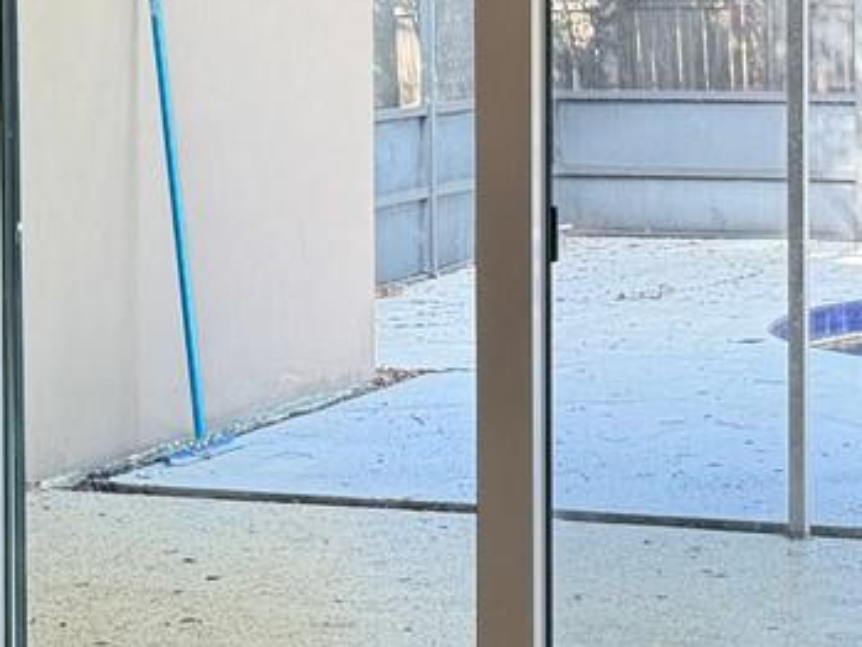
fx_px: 2740
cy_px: 121
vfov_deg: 13.4
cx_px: 605
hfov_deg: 17.8
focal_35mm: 110
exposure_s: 1/153
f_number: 1.78
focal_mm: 6.76
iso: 125
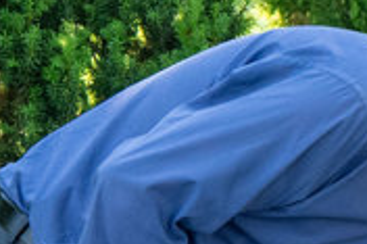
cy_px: 283
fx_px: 3616
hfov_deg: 5.7
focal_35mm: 355
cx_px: 613
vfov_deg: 3.9
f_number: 2.8
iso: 1250
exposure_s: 1/2500
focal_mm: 35
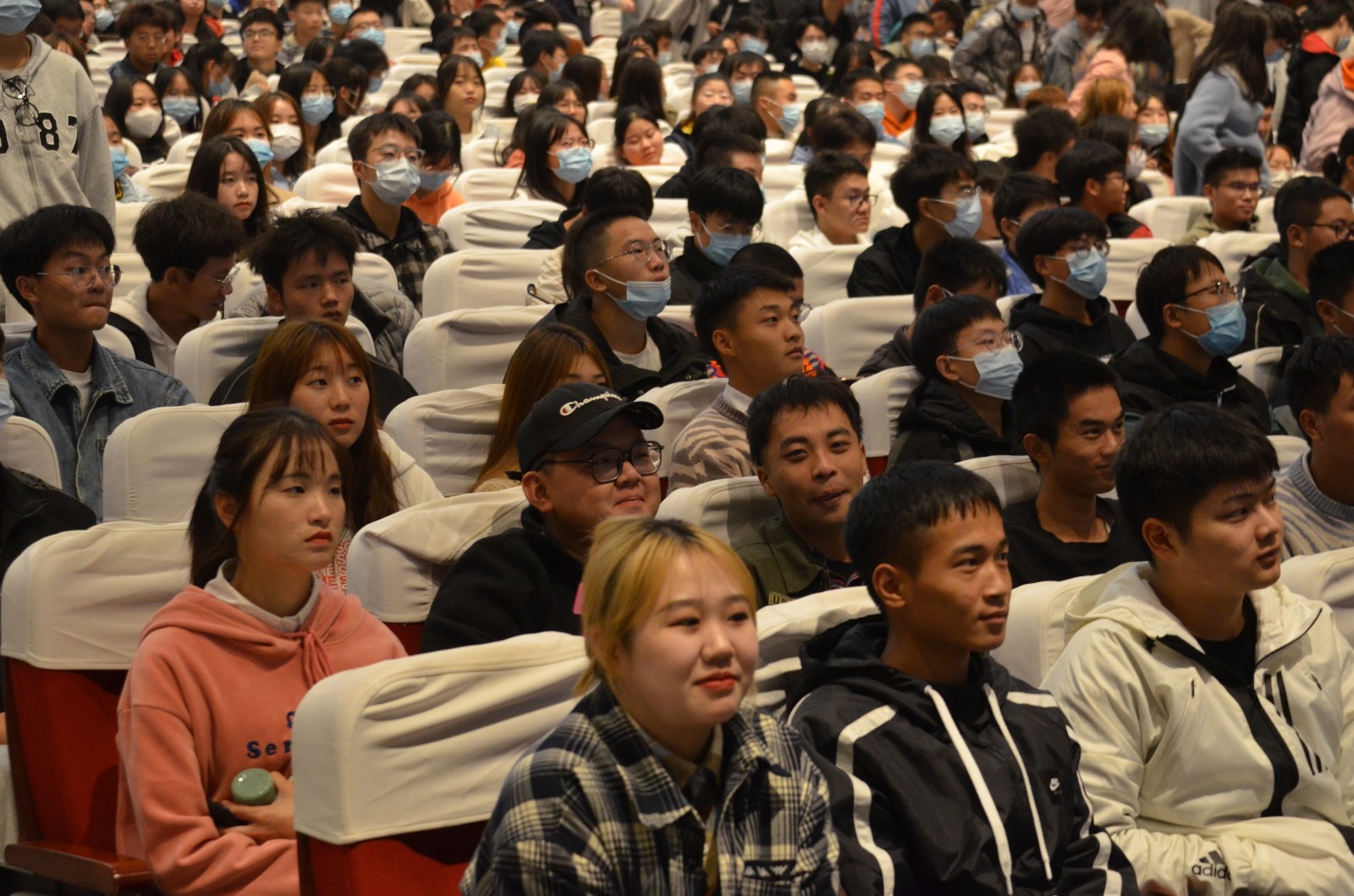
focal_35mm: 75
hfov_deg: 27.1
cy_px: 448
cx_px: 677
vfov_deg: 18.1
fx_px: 2814
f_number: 4.5
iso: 1600
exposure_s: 1/20
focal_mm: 50
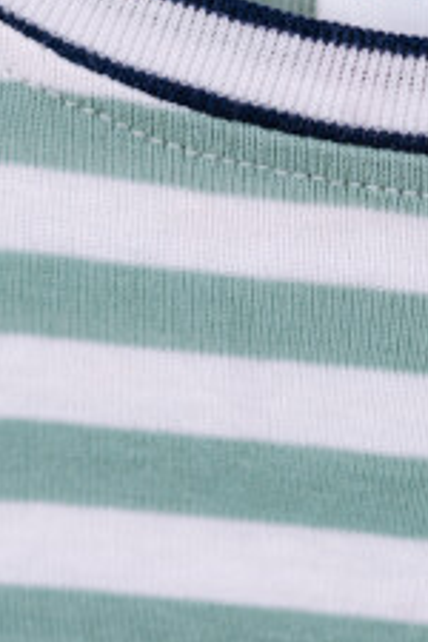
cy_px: -108
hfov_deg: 8.2
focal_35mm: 167
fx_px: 2978
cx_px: 185
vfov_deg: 12.1
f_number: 1.8
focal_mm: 33
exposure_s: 1/125
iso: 320
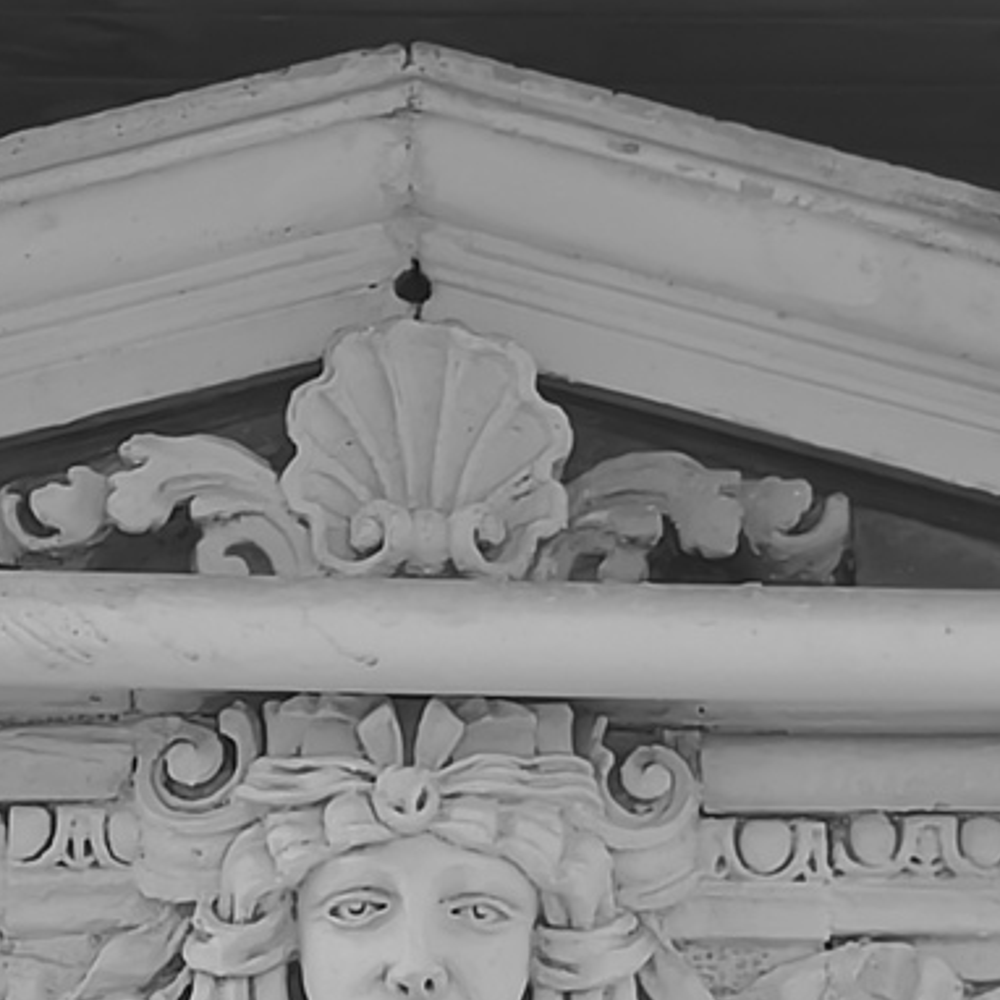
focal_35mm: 192
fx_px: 6275
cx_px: 421
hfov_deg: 9.1
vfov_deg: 9.1
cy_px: 976
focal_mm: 3.95
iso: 50
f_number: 4
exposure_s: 1/100
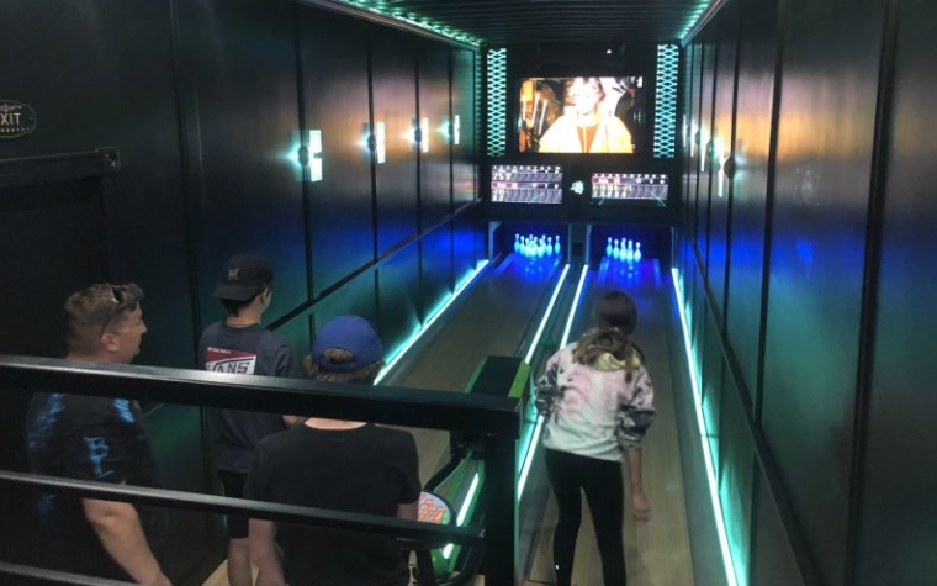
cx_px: 465
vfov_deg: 41.6
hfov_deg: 62.9
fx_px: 766
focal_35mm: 30
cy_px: 233
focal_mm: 3.99
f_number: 1.8
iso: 80
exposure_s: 1/8
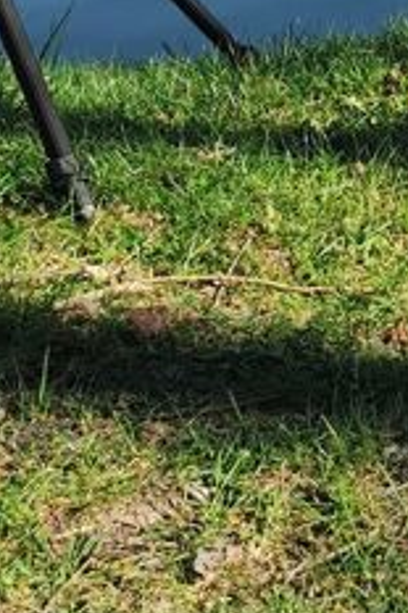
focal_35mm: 137
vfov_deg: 14.5
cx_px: 366
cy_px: -134
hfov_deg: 10.0
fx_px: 2332
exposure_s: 1/2381
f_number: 1.6
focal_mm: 5.56
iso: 50
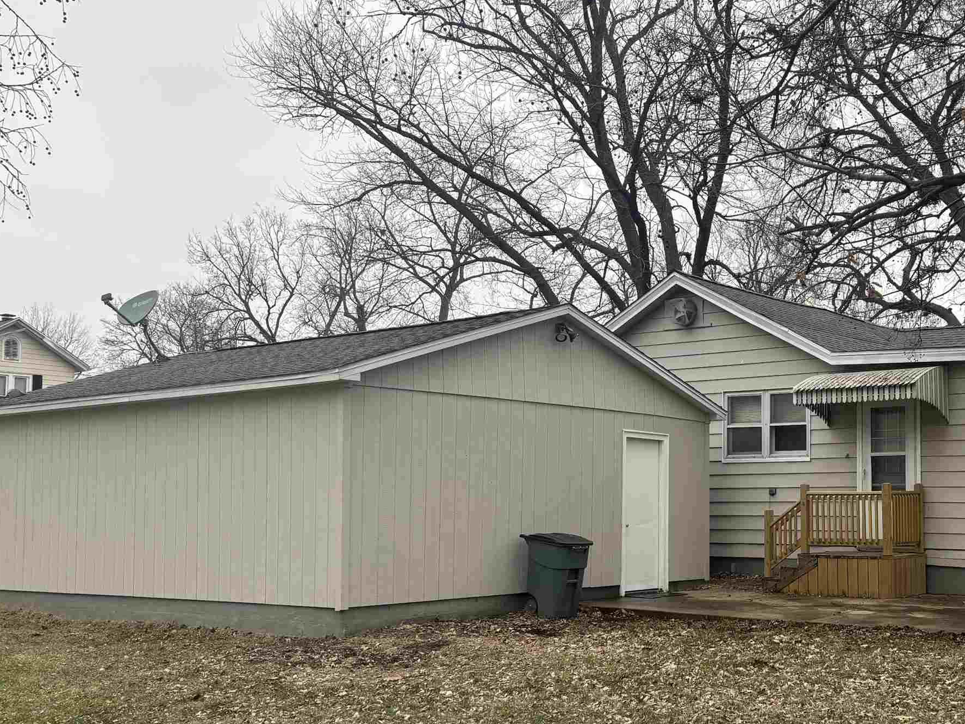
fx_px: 1254
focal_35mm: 45
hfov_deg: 40.8
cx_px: 727
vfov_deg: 32.1
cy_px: 428
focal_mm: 5.96
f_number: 1.6
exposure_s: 1/255
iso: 40
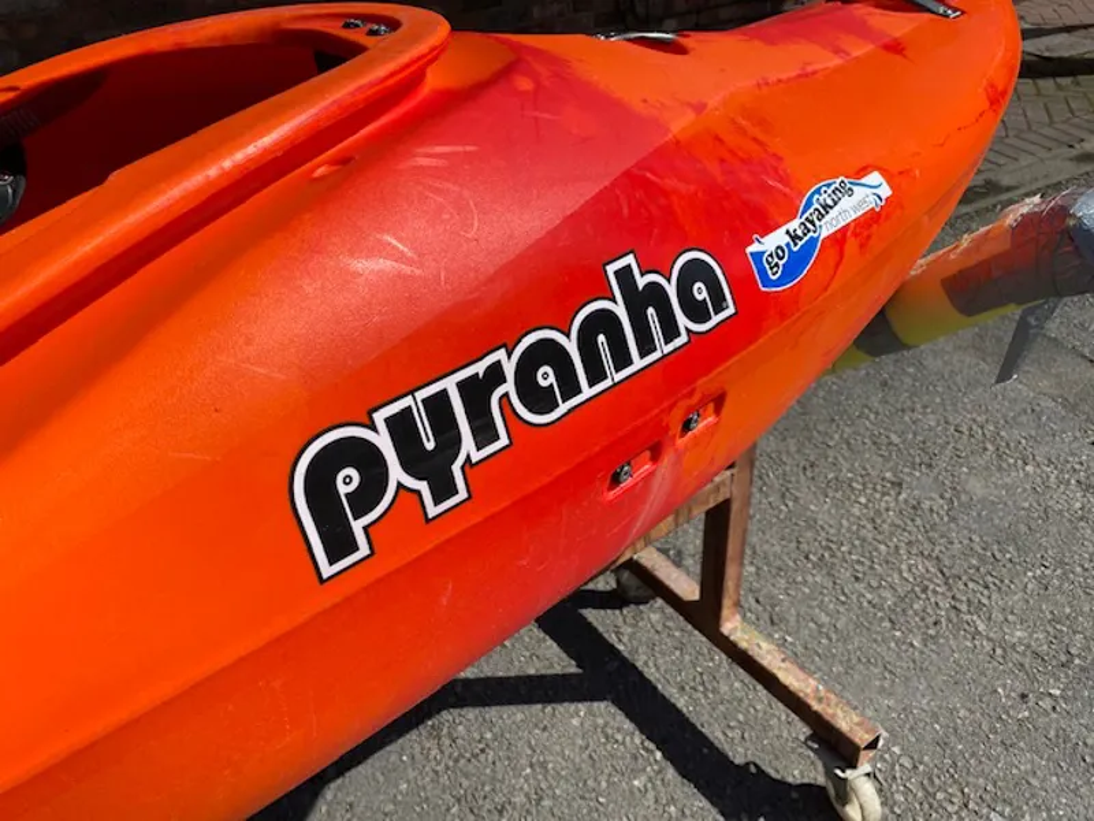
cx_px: 547
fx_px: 822
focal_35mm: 26
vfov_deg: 53.1
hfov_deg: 67.3
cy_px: 410
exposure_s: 1/3610
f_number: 1.8
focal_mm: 4.25
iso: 32
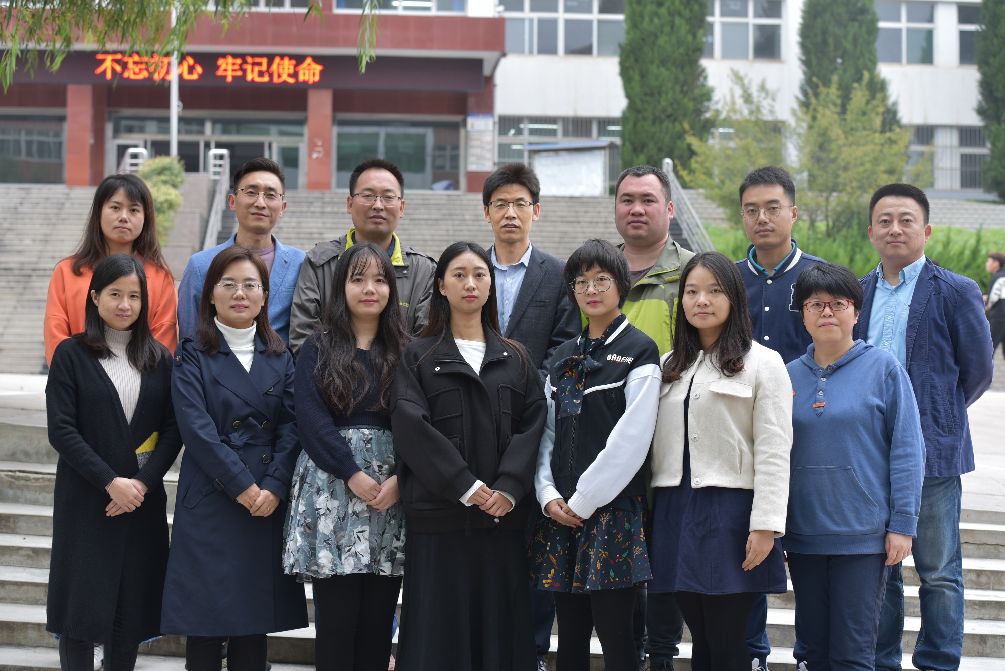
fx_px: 1955
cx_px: 502
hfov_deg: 28.8
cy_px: 336
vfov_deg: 19.5
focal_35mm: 70
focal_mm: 70
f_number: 5
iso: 320
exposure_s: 1/100
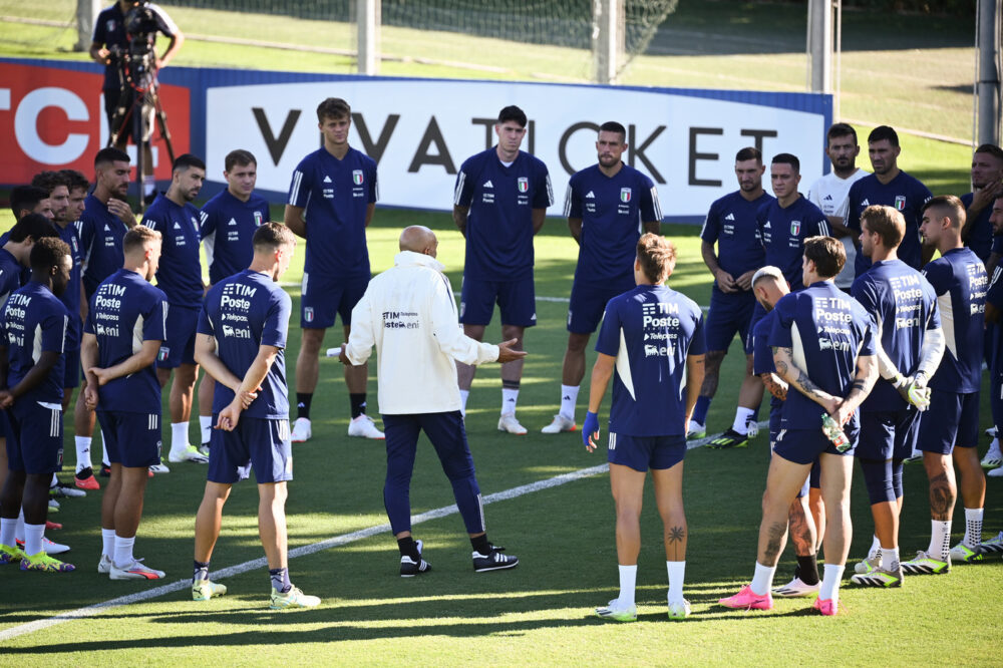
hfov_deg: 7.1
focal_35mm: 290
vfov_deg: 4.7
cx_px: 502
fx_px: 8077
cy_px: 334
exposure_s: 1/640
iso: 280
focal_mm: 290
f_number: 4
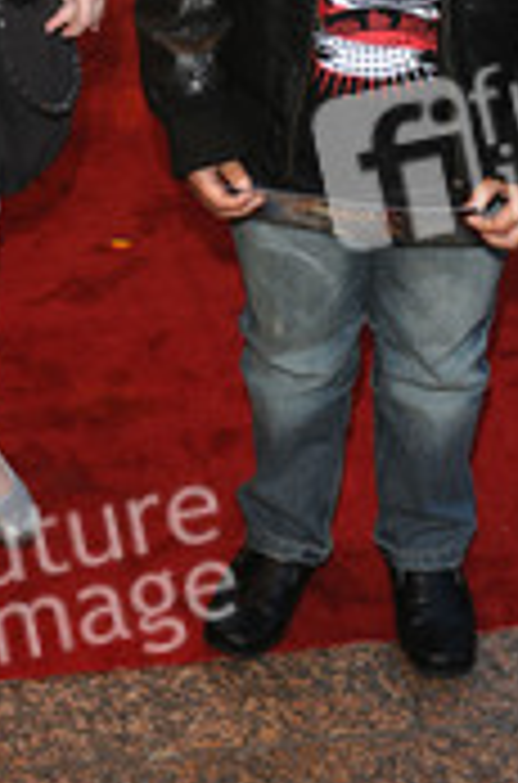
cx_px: 135
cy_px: -81
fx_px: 2326
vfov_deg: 18.4
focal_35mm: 107
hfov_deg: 12.7
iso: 200
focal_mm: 31
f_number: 5
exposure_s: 1/160
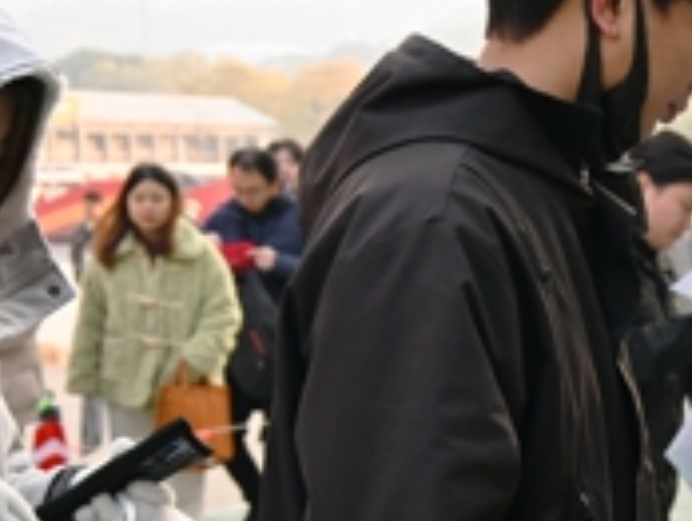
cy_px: 404
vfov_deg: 14.1
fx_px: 2102
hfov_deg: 17.6
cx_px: 871
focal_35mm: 105
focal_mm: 28
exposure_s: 1/320
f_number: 4
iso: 400
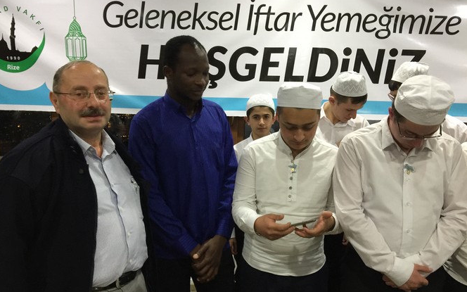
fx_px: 395
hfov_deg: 61.2
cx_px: 234
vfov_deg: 40.6
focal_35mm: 31
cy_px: 158
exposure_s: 1/17
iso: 125
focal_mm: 4.15
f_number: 2.2
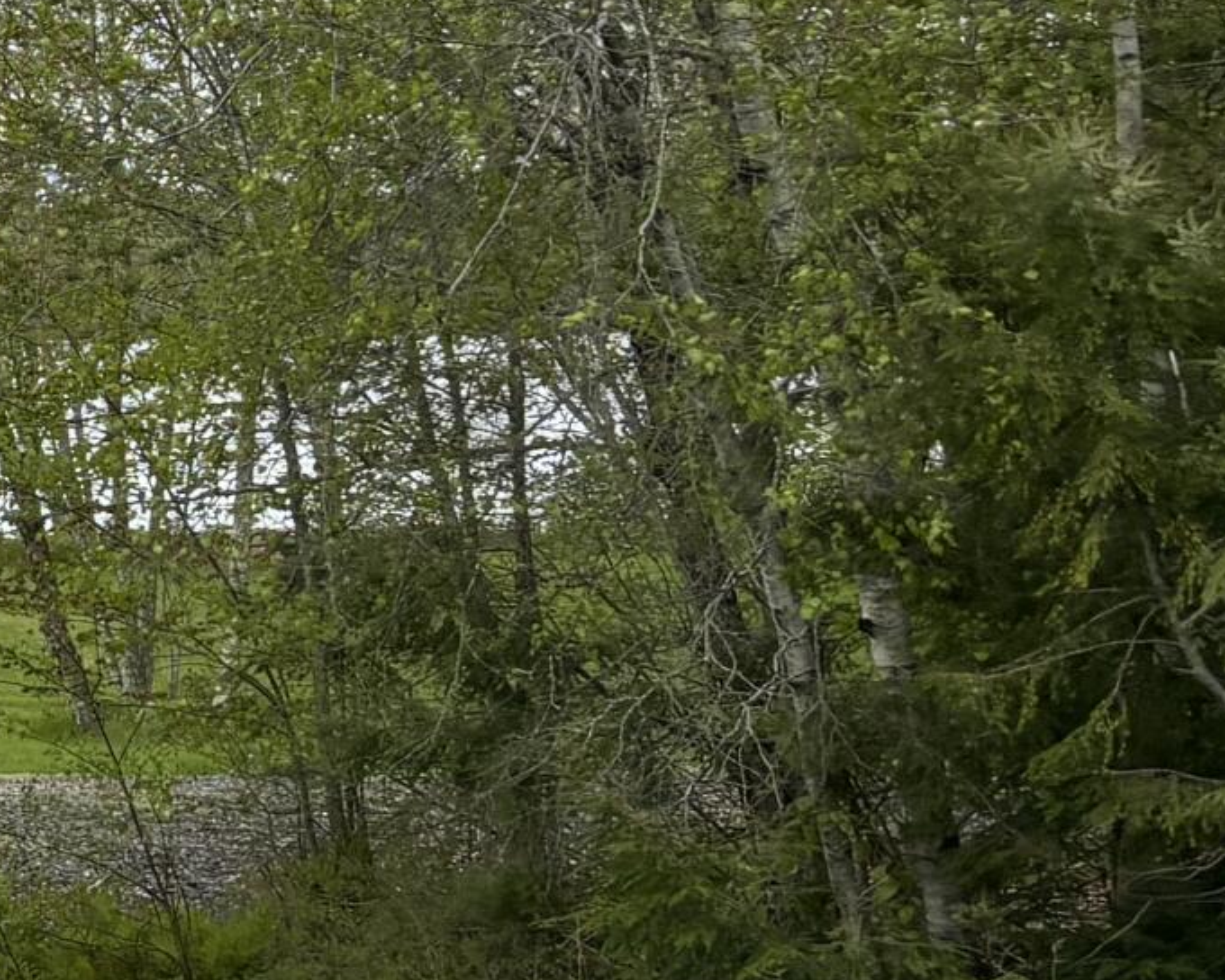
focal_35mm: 112
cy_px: 286
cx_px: -1382
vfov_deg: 13.7
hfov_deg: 13.9
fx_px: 4061
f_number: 1.6
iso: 50
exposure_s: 1/2062
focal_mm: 5.96
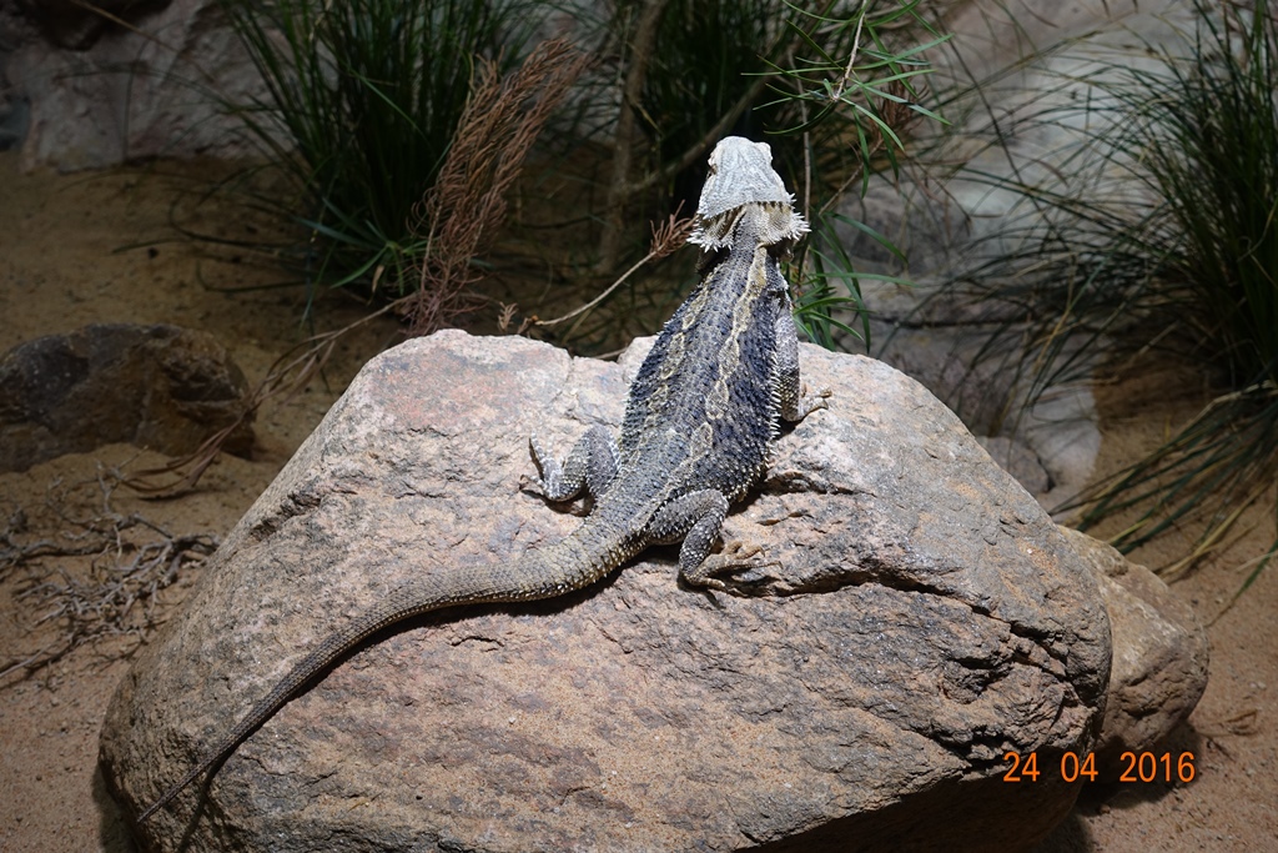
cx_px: 639
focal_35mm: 50
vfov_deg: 27.0
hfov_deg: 39.6
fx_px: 1775
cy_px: 426
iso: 125
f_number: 4
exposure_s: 1/250
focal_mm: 18.3
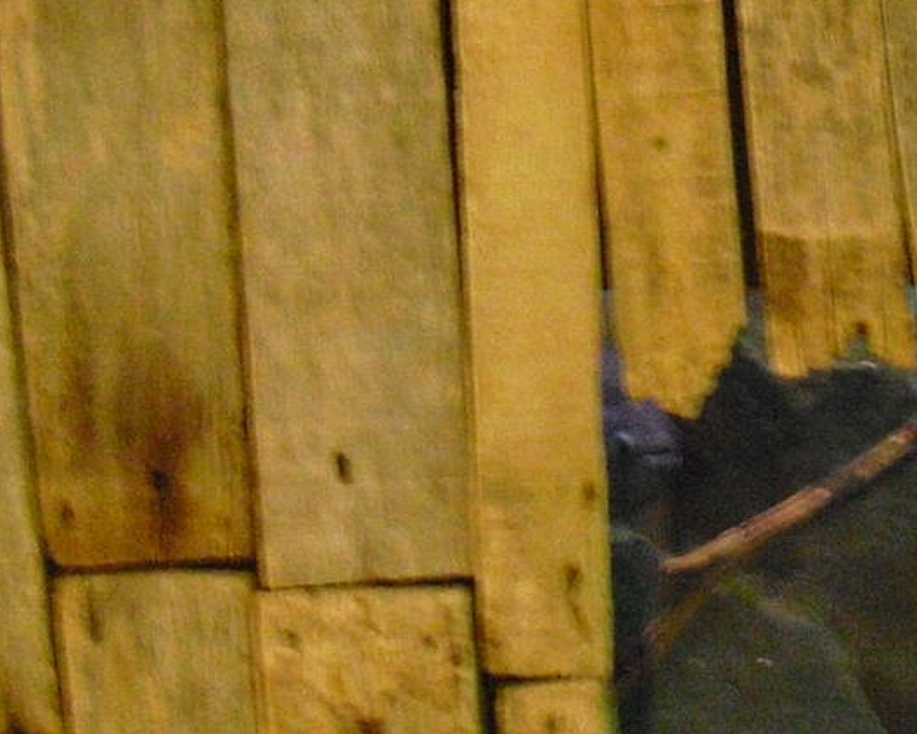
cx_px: 1336
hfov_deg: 16.6
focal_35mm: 106
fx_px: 2877
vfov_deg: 14.5
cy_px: 486
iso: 800
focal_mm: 6.3
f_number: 3.1
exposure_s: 1/10
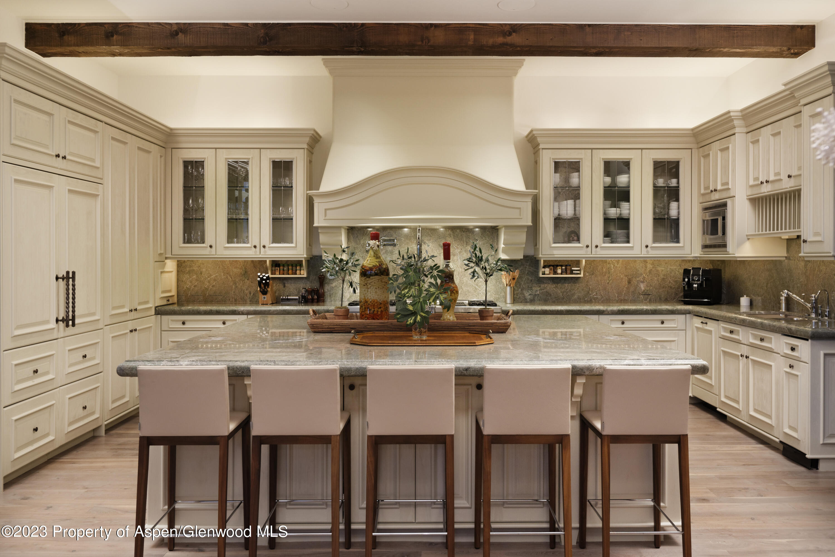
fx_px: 696
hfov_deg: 61.9
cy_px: 278
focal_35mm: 30
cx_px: 418
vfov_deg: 43.6
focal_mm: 30
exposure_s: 1/125
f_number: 6.3
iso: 1250
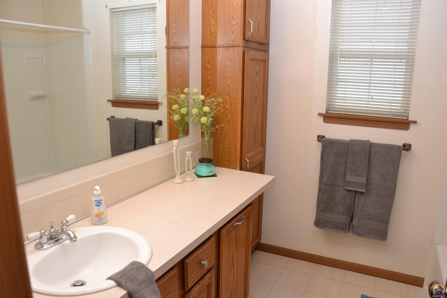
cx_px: 224
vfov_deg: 47.9
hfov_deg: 67.4
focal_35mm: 27
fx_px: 335
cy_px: 149
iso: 400
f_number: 5
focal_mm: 18
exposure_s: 1/100
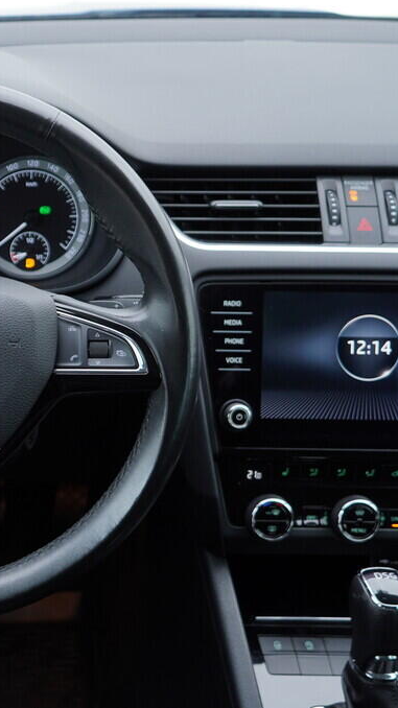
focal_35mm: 57
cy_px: 353
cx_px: -61
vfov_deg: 36.6
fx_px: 1070
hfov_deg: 20.0
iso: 125
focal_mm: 24
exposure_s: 1/40
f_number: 2.8
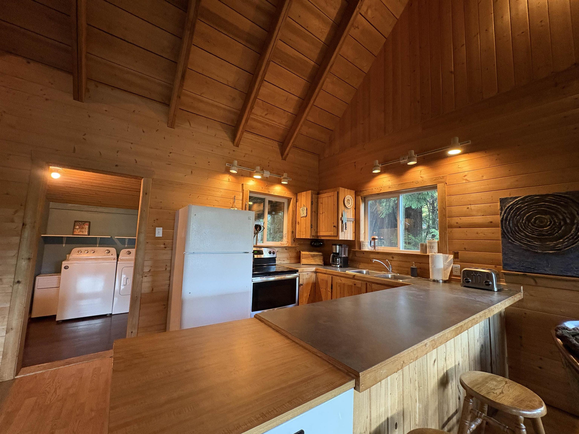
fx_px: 234
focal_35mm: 14
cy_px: 217
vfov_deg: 85.7
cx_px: 290
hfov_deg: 102.1
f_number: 2.2
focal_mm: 2.22
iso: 640
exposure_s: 1/60
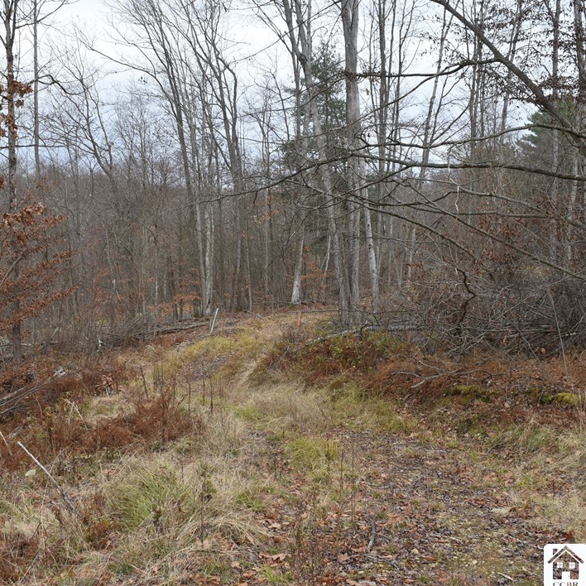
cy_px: 289
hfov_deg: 39.2
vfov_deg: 39.2
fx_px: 824
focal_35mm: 43
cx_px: 274
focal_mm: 22
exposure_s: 1/250
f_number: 8
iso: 400
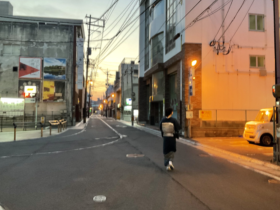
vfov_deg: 42.9
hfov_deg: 55.3
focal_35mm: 33
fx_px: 267
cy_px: 95
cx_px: 136
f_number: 1.8
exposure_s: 1/40
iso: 250
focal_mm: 3
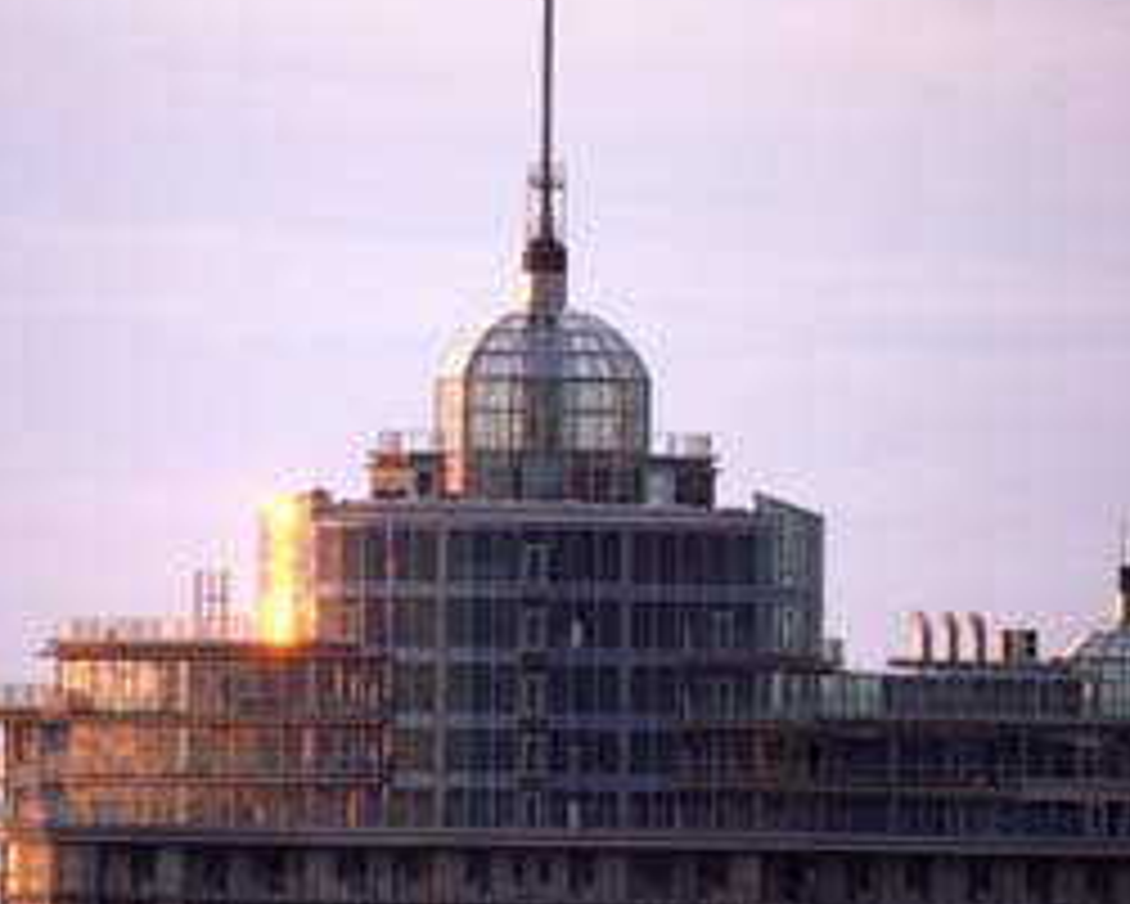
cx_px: 423
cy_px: 528
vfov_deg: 1.2
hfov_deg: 1.5
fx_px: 42122
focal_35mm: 1259
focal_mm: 500
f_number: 8
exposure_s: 1/90
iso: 400
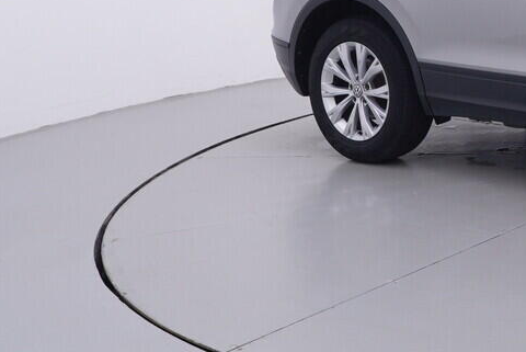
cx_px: 698
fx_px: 987
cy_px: 20
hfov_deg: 25.4
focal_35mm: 68
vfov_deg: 19.7
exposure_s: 1/80
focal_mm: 15
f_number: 5
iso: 200
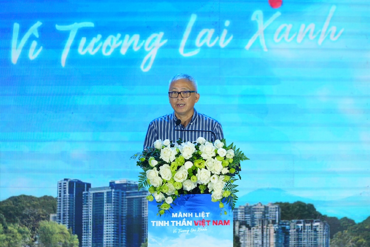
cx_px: 185
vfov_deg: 4.6
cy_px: 124
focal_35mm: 300
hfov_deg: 6.9
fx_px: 3084
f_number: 4
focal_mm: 200
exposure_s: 1/200
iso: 640
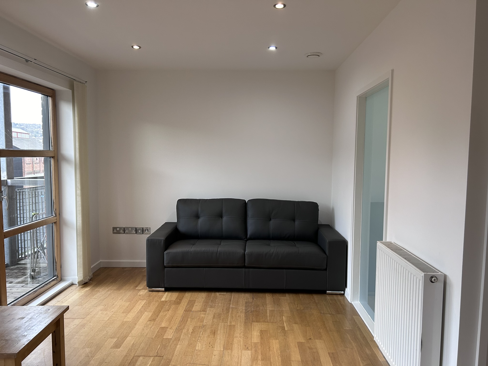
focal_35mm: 26
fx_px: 367
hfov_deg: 67.3
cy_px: 183
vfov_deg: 53.1
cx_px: 244
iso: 100
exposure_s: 1/121
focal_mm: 5.7
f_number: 1.5
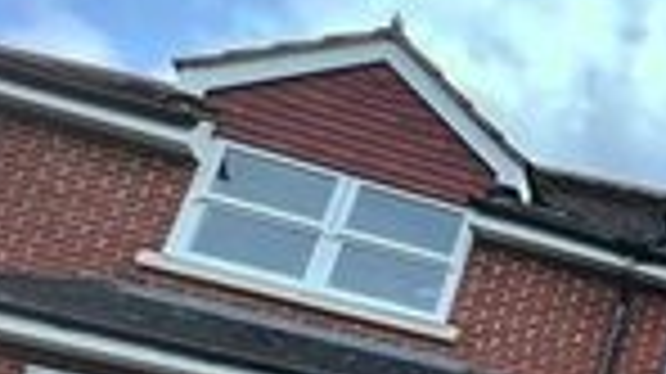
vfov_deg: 14.7
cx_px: 1467
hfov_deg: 17.0
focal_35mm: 67
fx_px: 1182
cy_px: 750
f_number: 1.8
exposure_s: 1/511
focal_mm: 1.57
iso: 32
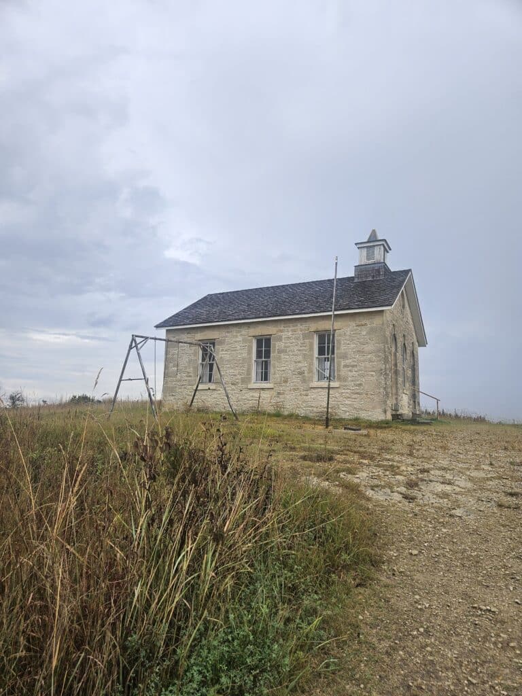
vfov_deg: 73.9
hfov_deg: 58.9
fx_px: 462
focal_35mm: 23
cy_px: 348
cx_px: 261
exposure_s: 1/382
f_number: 1.8
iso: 25
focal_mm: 5.4
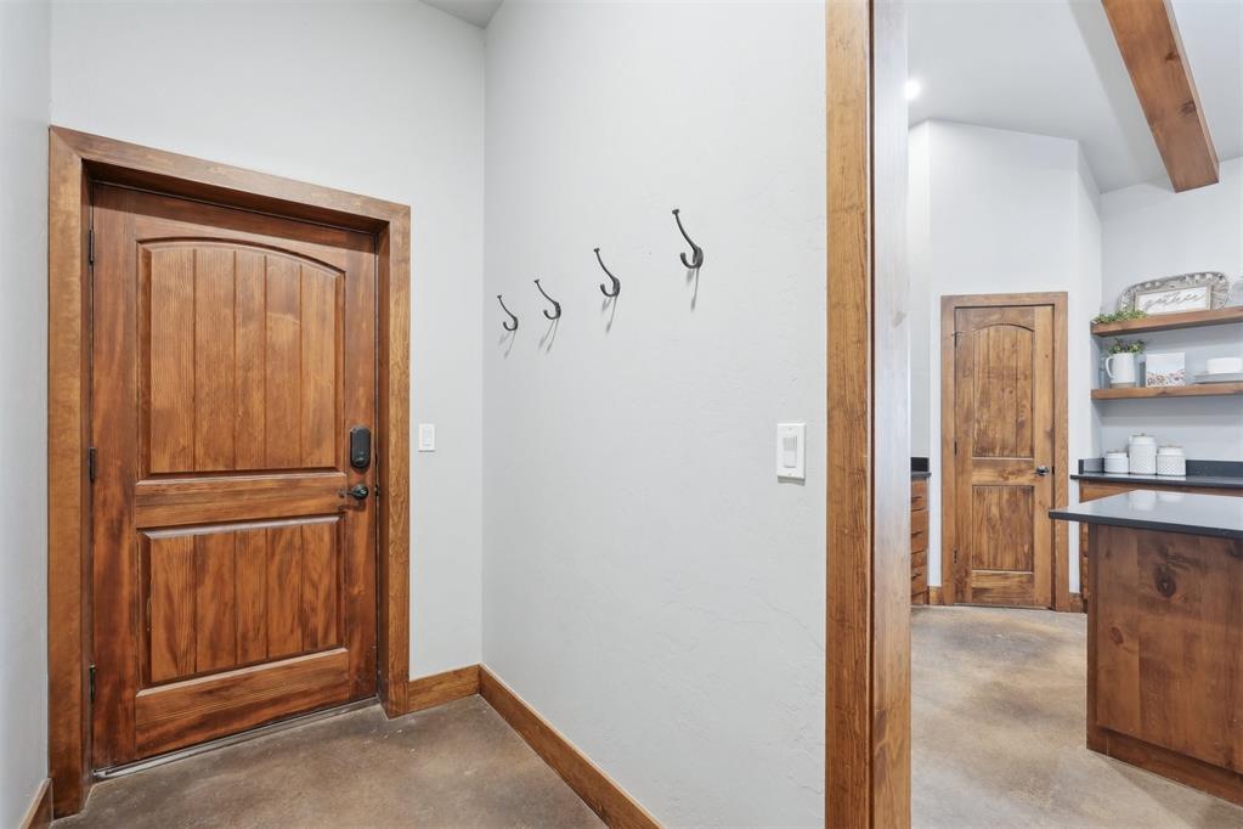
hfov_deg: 96.7
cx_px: 622
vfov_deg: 73.7
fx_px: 552
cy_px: 414
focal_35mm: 16
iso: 400
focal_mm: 16
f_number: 8
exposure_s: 1/1.67
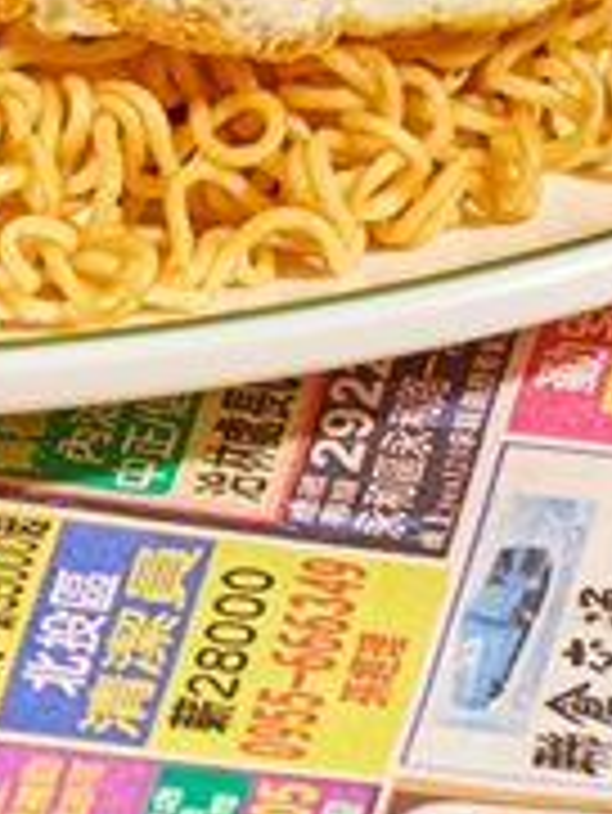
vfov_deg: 2.8
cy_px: -364
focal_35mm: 701
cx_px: -32
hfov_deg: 2.1
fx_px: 16505
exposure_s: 1/125
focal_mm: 110
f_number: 7.1
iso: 64
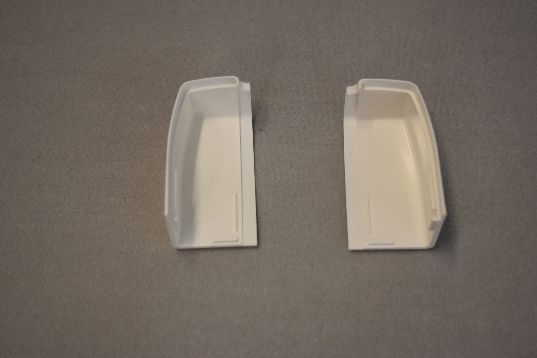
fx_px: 895
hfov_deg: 33.4
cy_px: 179
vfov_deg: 22.6
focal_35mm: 60
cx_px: 268
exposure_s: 1/200
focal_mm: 40
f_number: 4.8
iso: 800
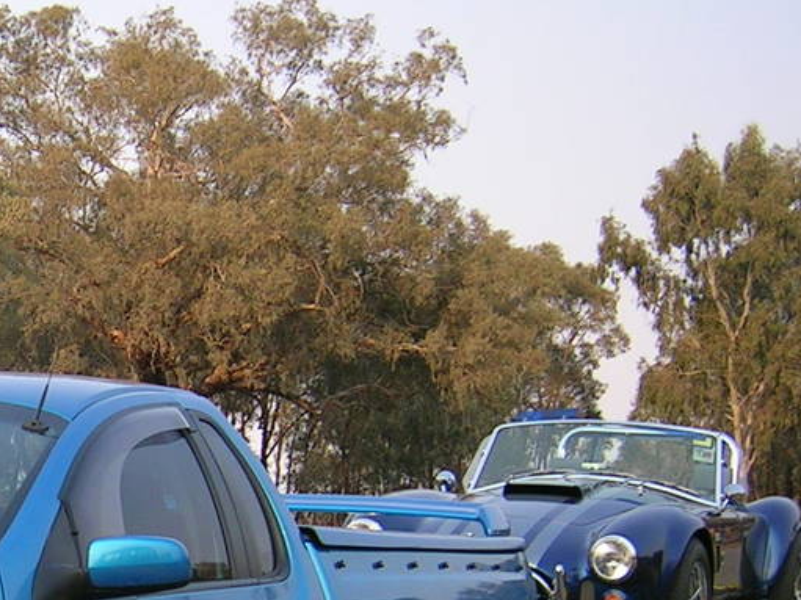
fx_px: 2059
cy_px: 537
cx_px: -36
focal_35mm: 89
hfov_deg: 21.1
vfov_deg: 16.4
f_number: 2.8
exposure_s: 1/359
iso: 50
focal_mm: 5.4
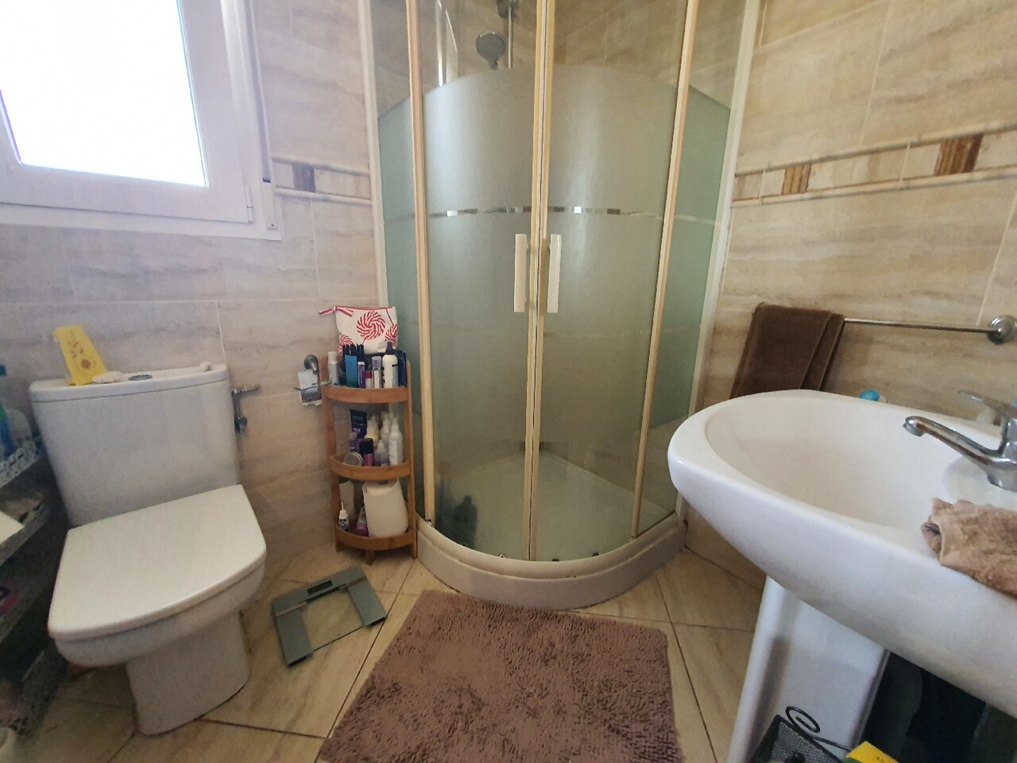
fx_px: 382
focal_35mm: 13
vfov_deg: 89.9
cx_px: 508
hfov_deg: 106.2
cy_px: 382
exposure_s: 1/33
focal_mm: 1.8
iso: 320
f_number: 2.2
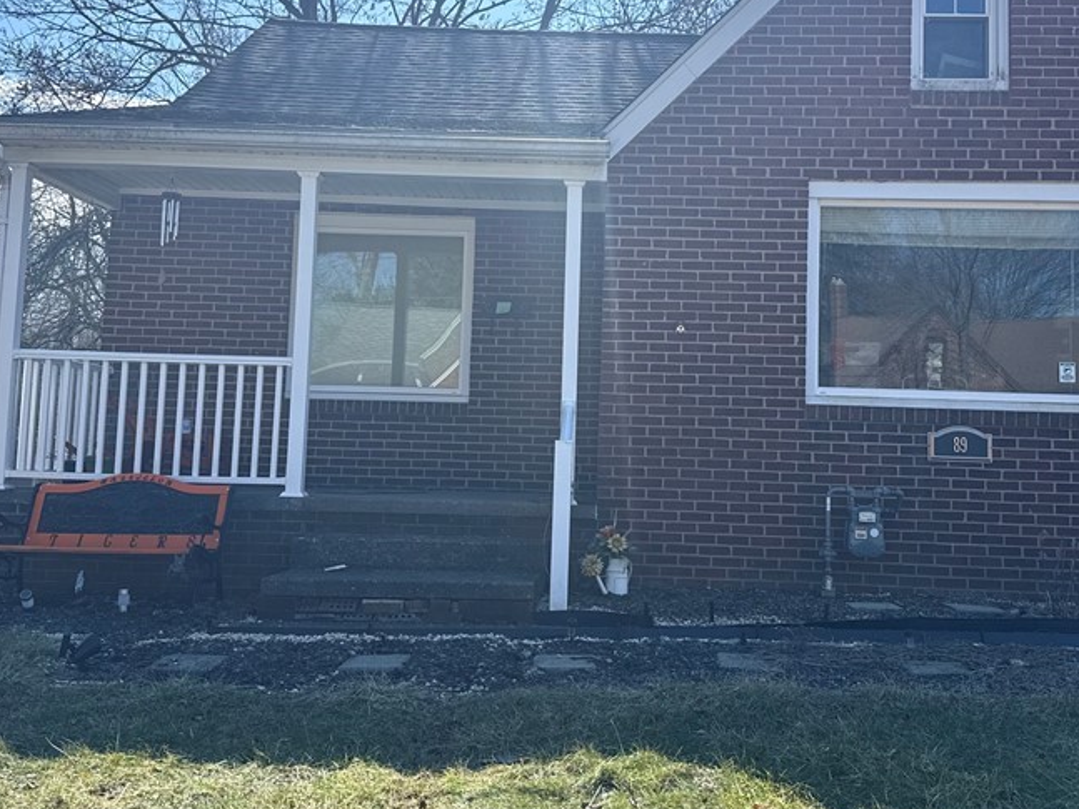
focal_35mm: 38
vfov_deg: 37.6
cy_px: 350
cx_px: 605
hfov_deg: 48.9
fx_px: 1184
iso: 100
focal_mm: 6.76
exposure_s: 1/3425
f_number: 1.78
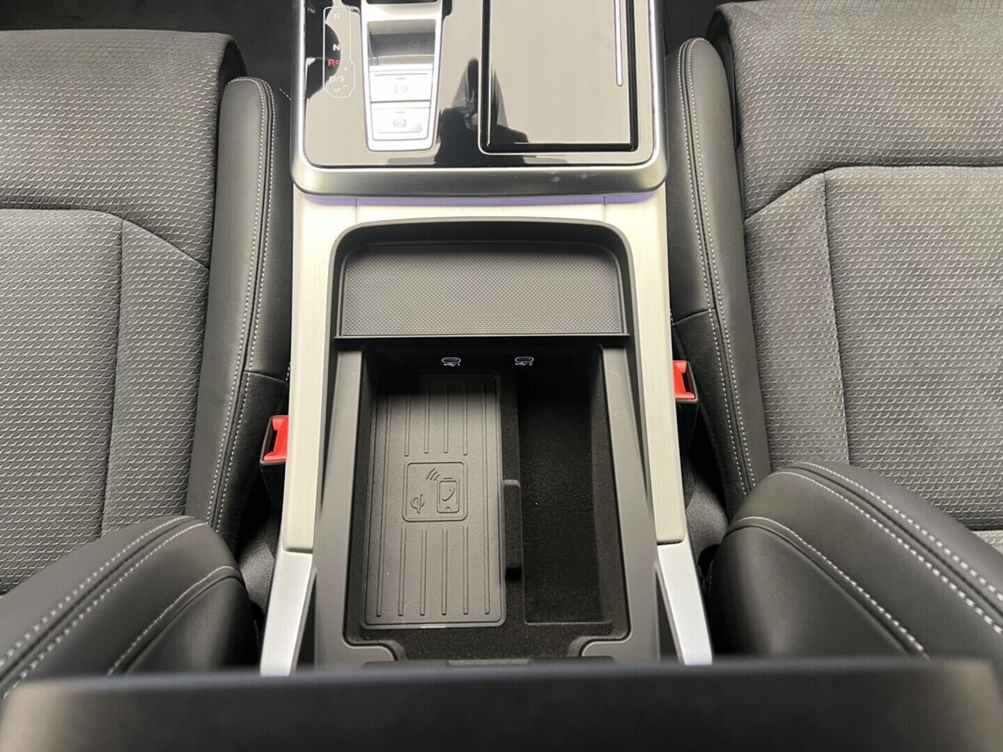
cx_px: 502
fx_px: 753
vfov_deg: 53.1
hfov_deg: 67.3
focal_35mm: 26
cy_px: 376
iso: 160
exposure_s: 1/50
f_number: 1.5
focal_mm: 5.7
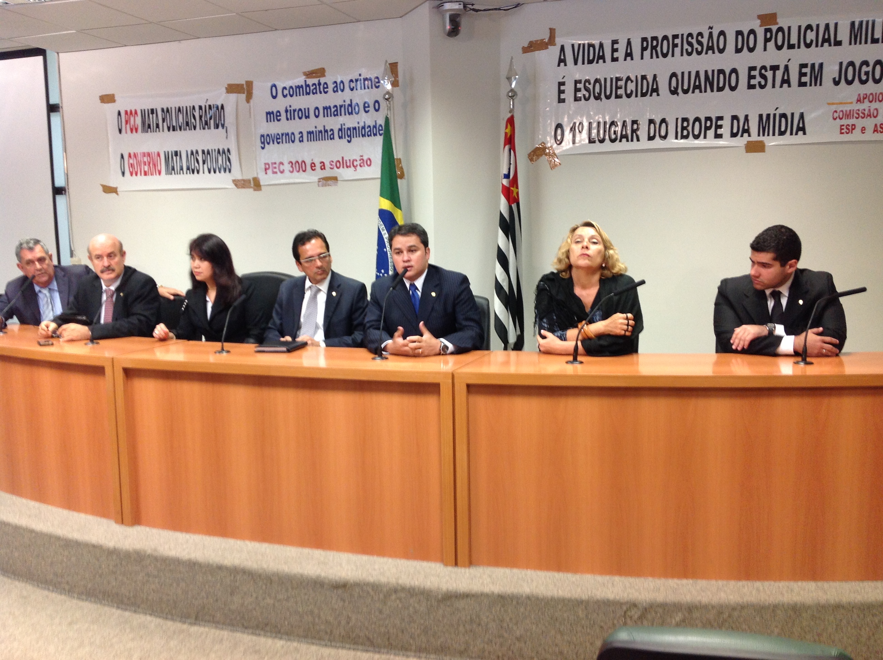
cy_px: 330
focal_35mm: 35
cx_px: 442
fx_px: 891
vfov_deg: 40.6
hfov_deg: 52.7
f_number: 2.4
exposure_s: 1/15
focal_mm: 4.28
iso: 100
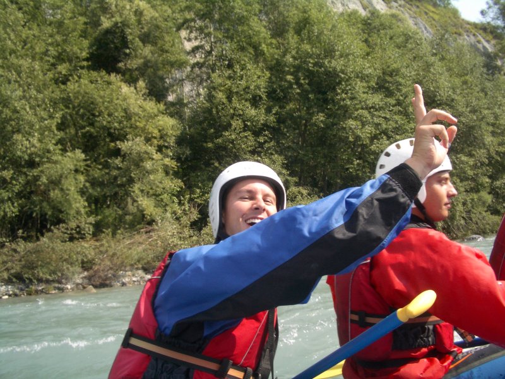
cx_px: 252
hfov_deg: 52.6
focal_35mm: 35
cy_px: 190
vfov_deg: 40.7
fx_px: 511
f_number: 4.3
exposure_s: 1/250
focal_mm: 5.8
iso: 50
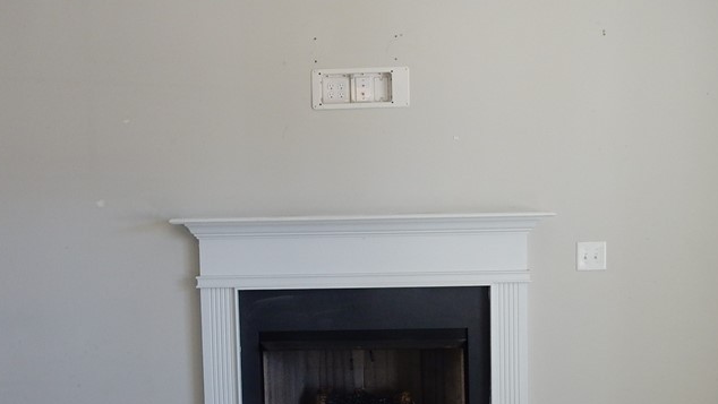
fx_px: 838
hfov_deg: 46.4
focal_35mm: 44
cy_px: 244
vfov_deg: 27.1
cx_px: 353
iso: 160
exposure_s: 1/30
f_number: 3.7
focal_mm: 4.5
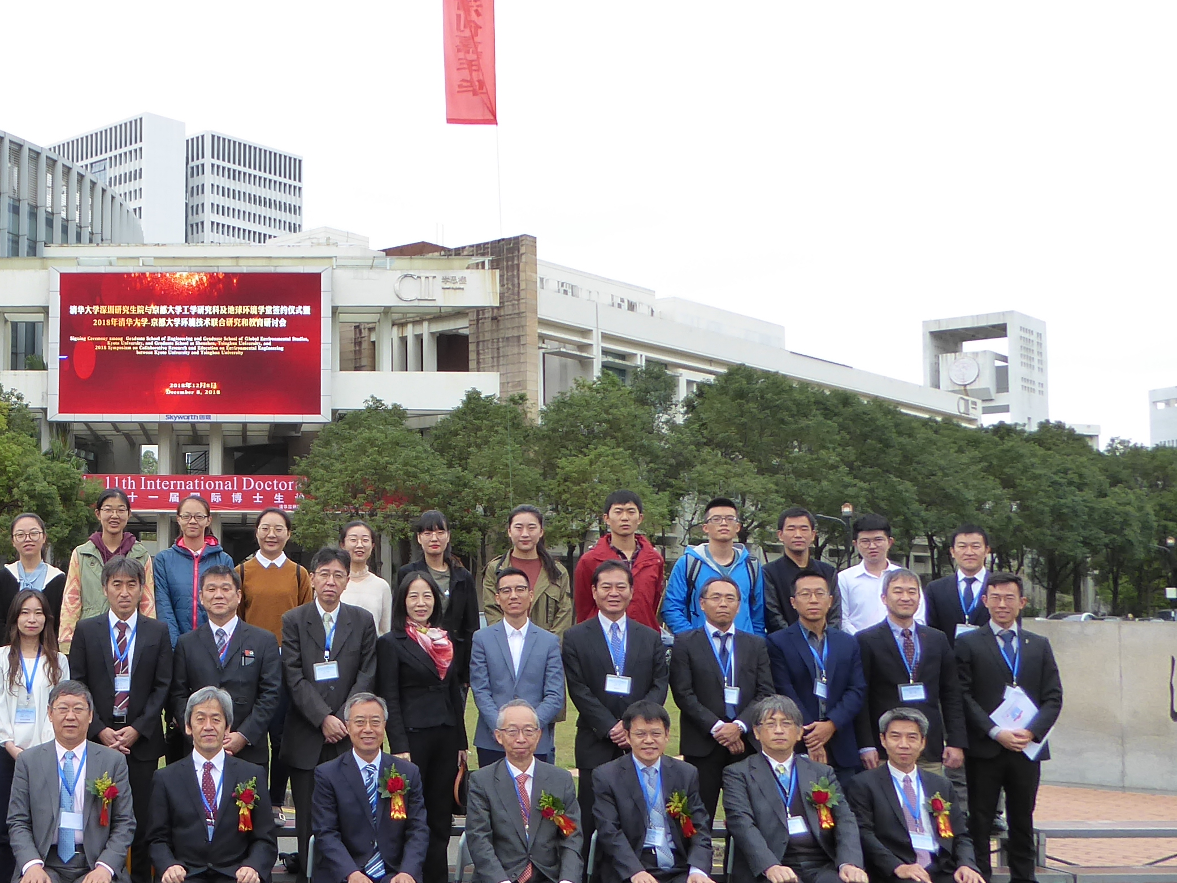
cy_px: 495
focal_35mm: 48
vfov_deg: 30.2
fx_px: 1632
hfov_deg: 37.2
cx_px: 131
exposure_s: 1/160
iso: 125
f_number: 3.3
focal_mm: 4.3
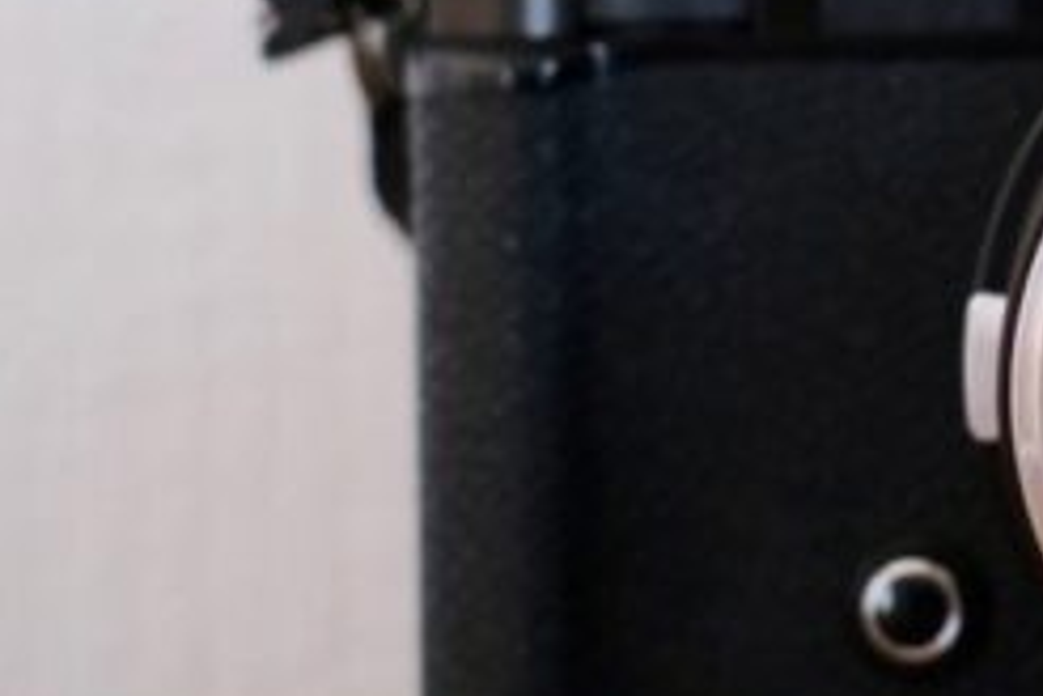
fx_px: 5997
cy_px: 8
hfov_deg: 9.8
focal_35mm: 207
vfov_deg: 6.6
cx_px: 1348
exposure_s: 1/105
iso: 3200
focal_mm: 35
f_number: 2.8
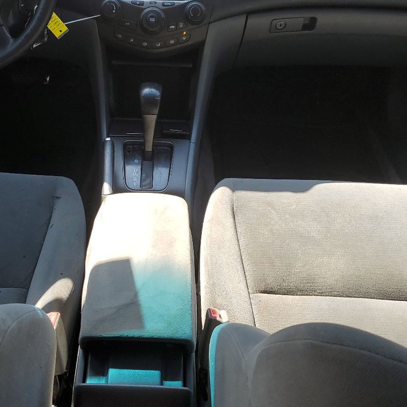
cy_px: 144
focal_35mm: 43
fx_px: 572
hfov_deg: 38.9
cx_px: 148
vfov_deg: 38.8
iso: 50
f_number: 1.5
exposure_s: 1/435
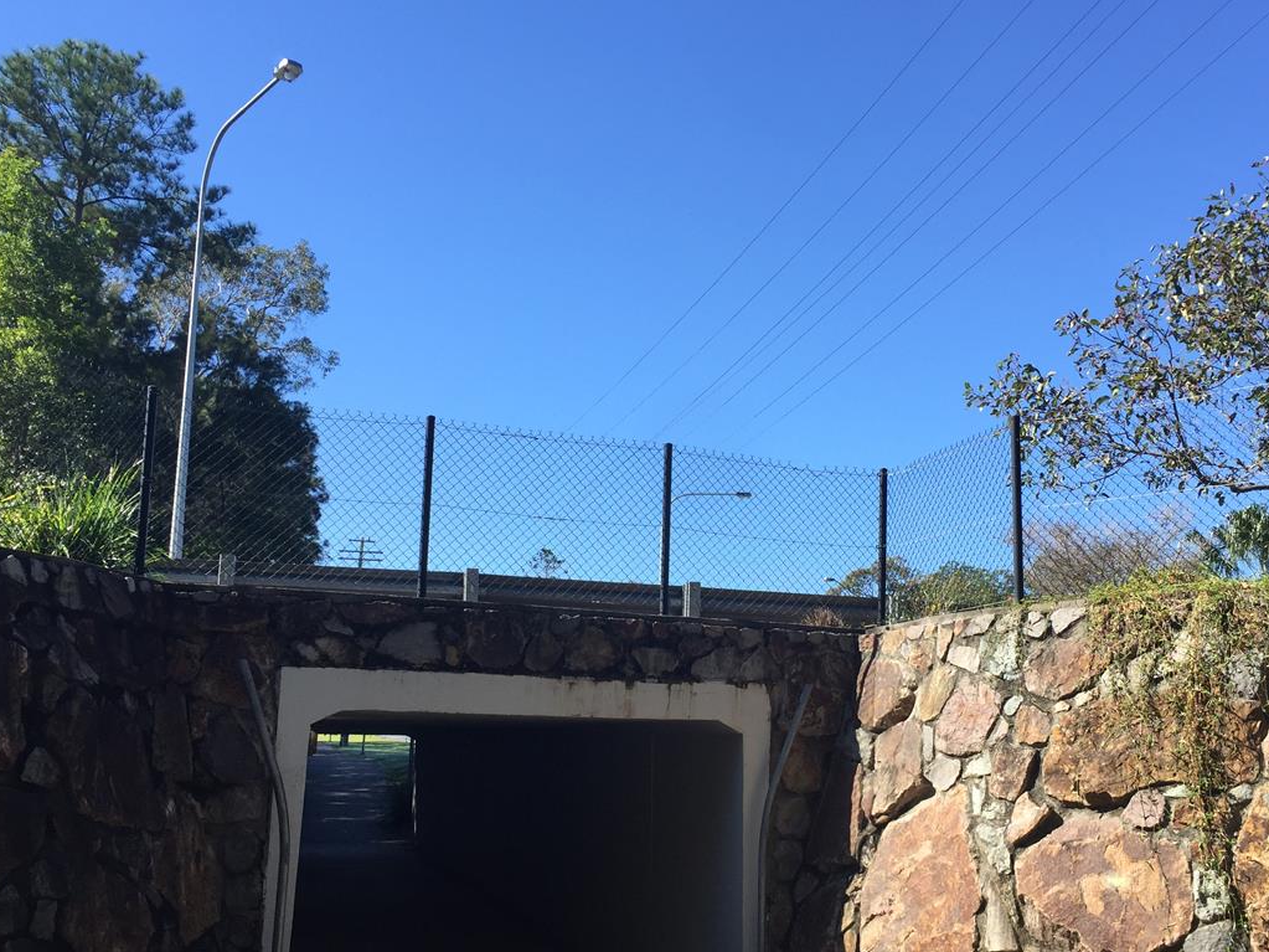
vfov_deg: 38.4
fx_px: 1356
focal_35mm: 37
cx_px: 757
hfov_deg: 49.8
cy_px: 586
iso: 32
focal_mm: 4.15
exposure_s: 1/791
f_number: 2.2
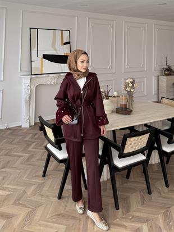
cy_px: 116
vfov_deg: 71.6
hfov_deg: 56.8
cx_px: 87
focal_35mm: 24
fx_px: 161
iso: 64
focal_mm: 6.76
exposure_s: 1/172
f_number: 1.78
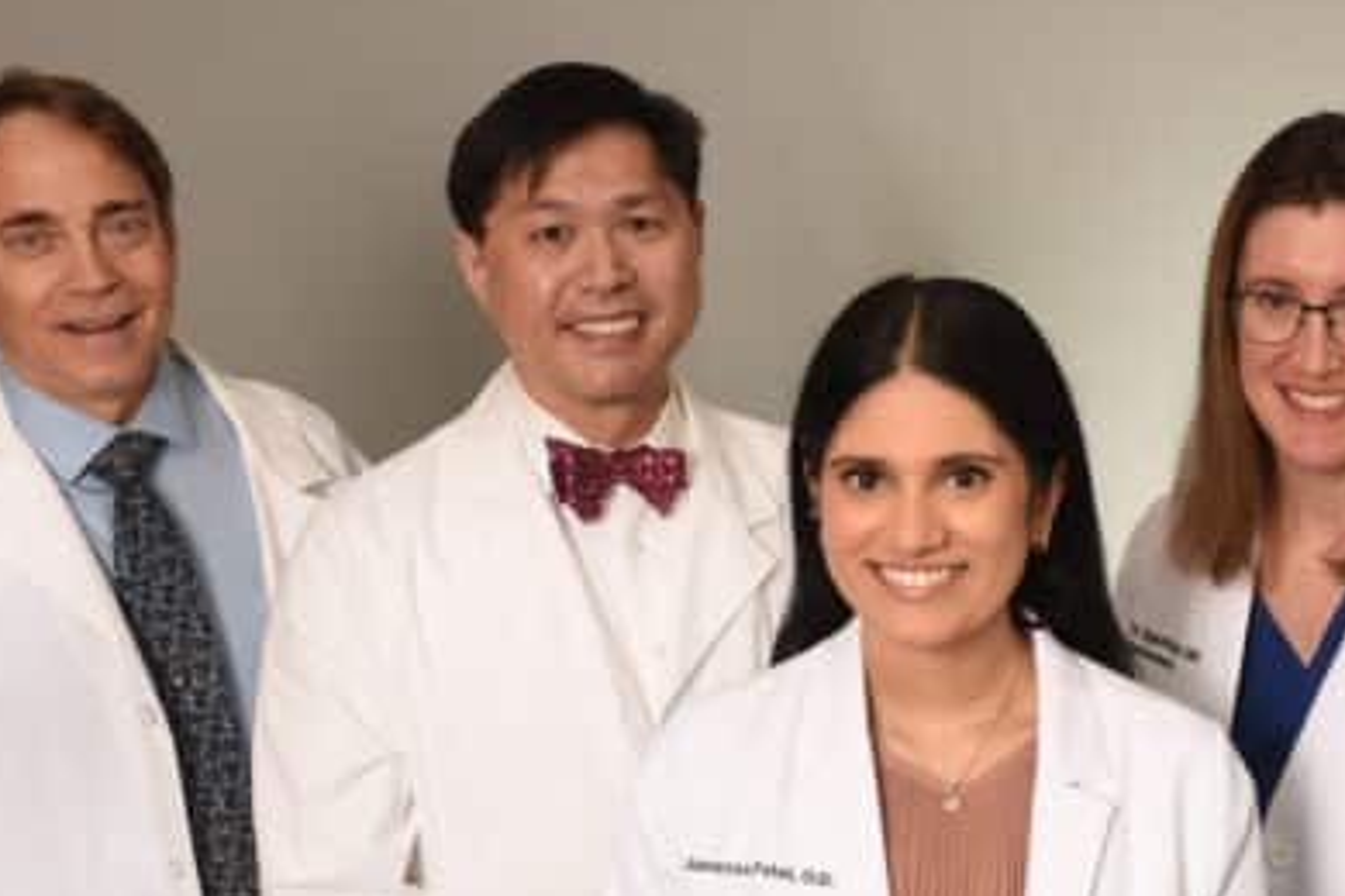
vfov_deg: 20.2
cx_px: 969
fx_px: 2503
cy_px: 643
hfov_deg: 29.7
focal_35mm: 67
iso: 200
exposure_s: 1/80
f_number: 6.3
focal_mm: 34
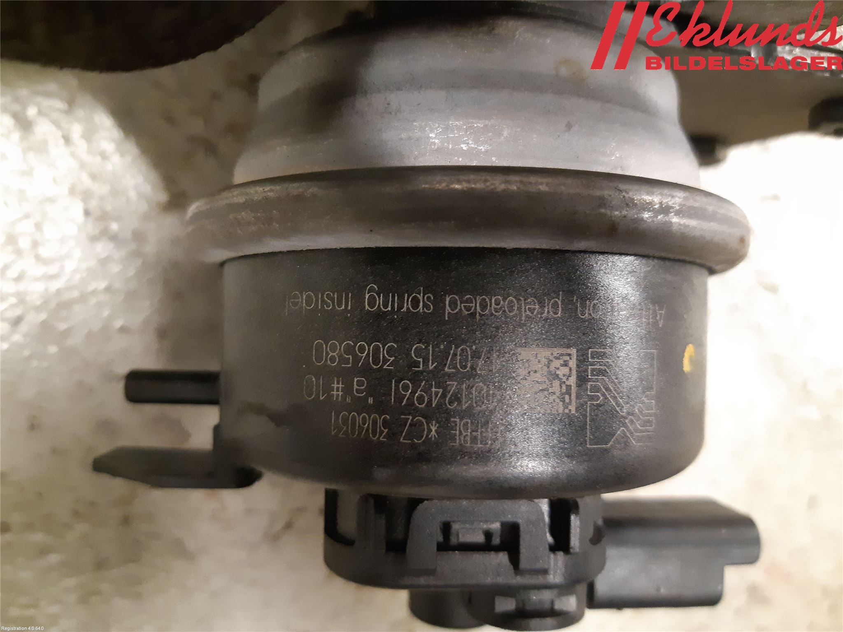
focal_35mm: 26
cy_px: 316
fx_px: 633
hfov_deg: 67.3
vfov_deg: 53.1
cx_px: 422
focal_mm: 3.93
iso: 500
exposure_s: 1/25
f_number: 1.7
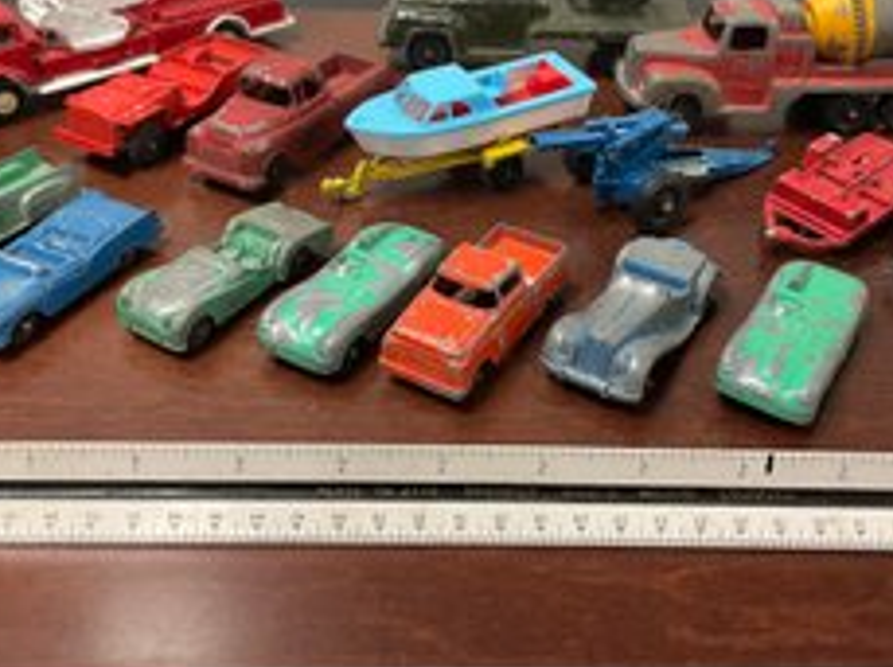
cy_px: 220
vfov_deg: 36.3
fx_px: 1005
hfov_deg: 47.9
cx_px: 482
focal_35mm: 39
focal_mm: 4.2
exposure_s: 1/60
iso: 160
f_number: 1.6
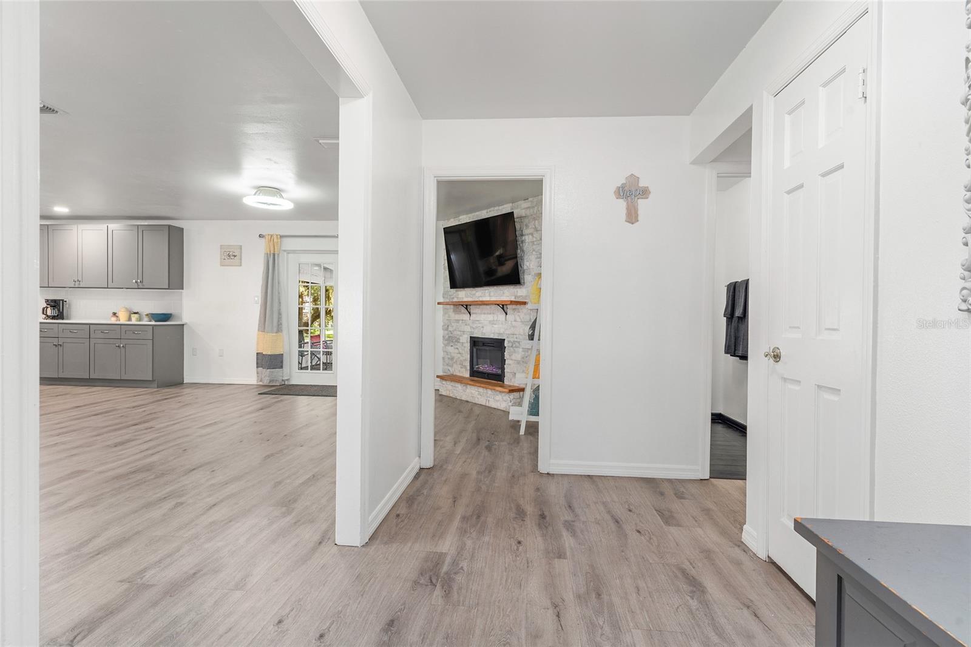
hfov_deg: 86.9
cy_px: 324
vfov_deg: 64.5
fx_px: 512
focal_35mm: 19
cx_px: 486
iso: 250
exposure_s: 1/3
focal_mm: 19
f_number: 9
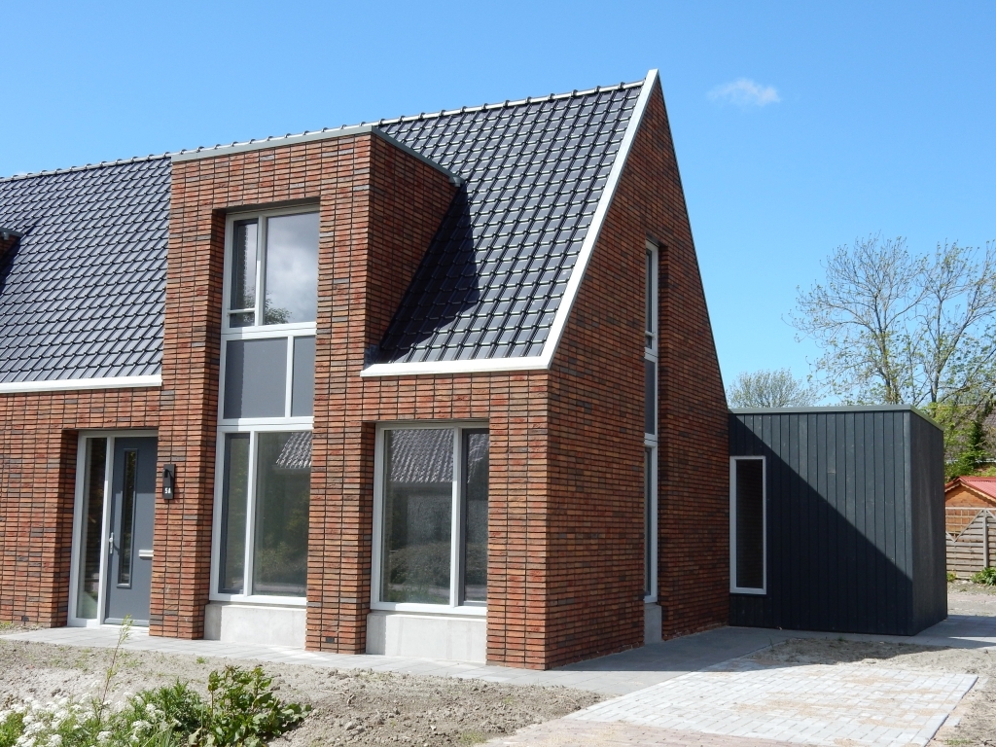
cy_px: 374
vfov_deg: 33.6
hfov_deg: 43.9
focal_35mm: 43
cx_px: 498
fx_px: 1237
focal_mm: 7.6
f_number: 4.2
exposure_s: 1/800
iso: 125
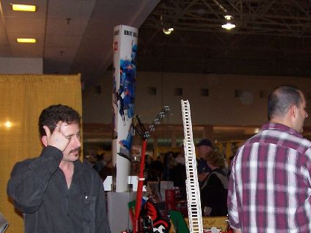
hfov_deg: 26.7
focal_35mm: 72
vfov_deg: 20.4
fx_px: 647
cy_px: 161
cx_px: 231
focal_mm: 6.3
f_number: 2.8
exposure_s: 1/60
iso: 140
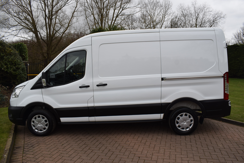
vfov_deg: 48.0
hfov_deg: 67.3
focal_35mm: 27
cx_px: 122
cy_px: 82
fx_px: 183
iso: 400
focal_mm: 18
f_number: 6.3
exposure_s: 1/160
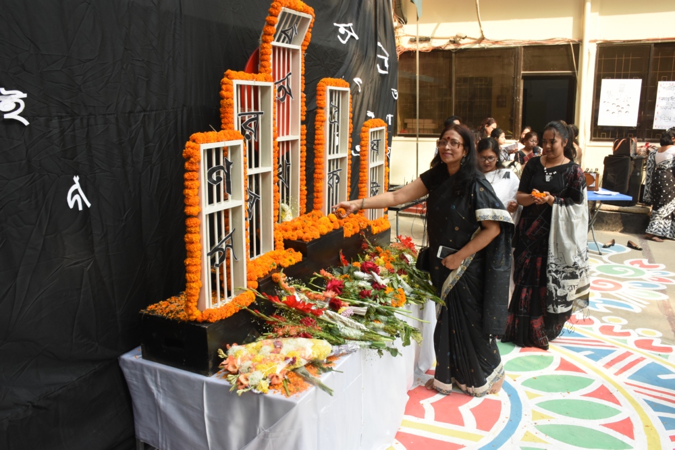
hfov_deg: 61.9
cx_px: 338
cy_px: 225
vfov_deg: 43.6
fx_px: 563
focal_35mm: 30
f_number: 8
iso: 1000
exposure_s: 1/250
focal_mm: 20
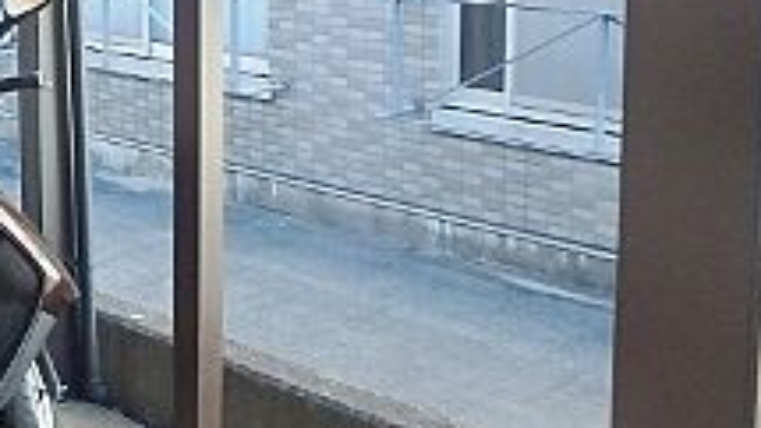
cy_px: 7
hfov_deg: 25.3
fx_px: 1372
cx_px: -304
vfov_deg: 17.4
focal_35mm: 68
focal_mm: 3.7
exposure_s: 1/80
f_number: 3.5
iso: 125
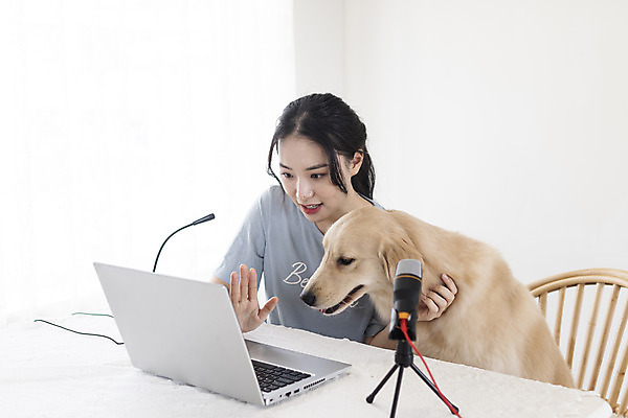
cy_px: 209
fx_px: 785
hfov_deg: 43.6
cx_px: 314
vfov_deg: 29.9
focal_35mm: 45
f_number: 2
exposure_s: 1/400
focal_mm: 30
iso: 250
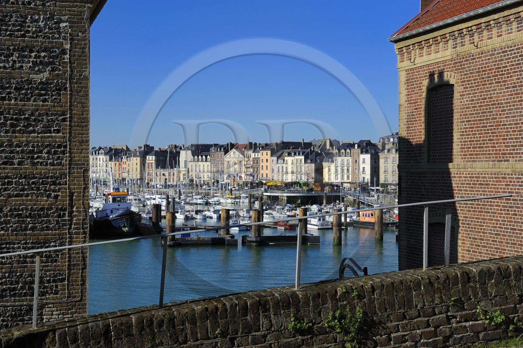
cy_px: 174
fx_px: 842
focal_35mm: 58
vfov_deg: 23.3
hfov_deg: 34.5
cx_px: 262
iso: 200
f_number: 18
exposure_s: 1/200
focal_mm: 58
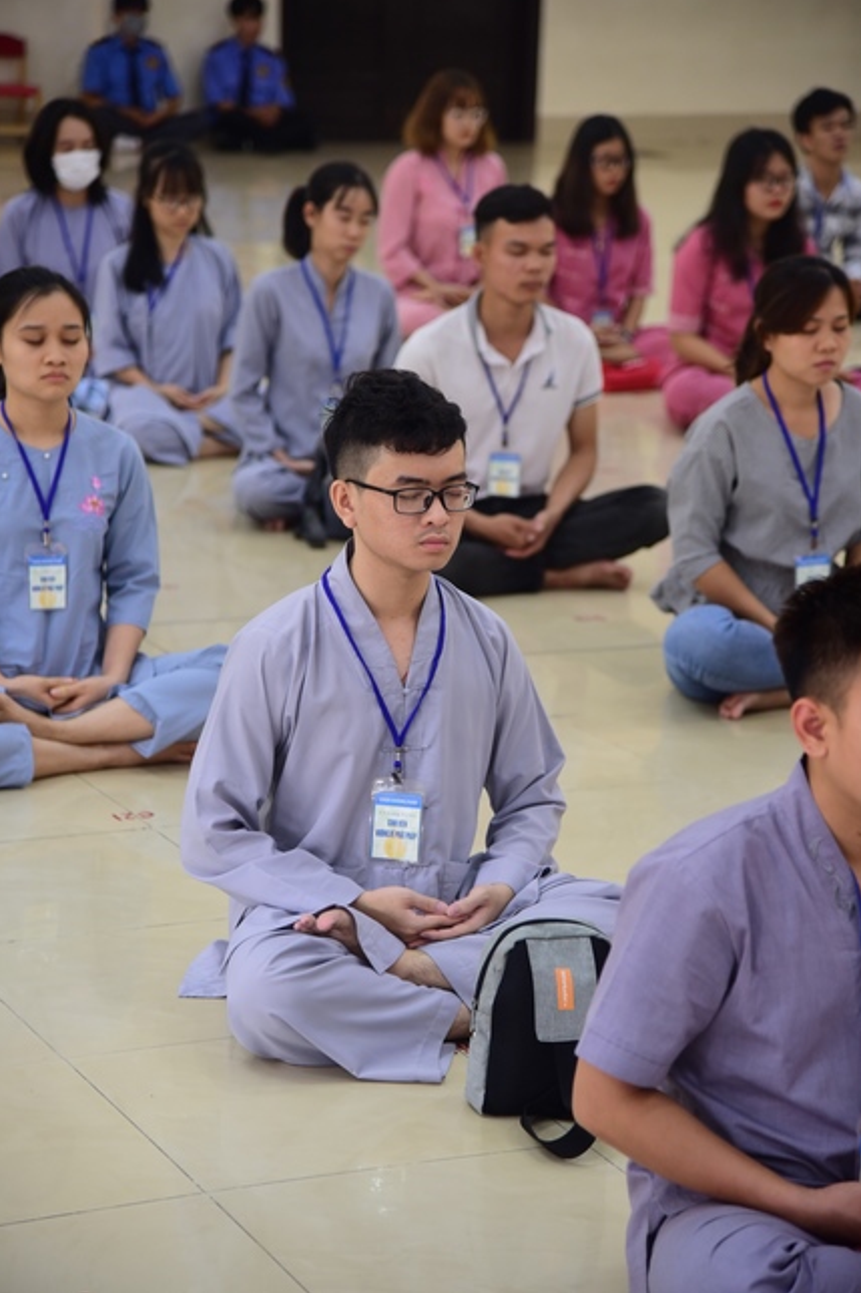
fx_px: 3553
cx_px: 427
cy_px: 642
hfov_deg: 13.8
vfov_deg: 20.6
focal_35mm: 99
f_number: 4
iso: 1000
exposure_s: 1/50
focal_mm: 98
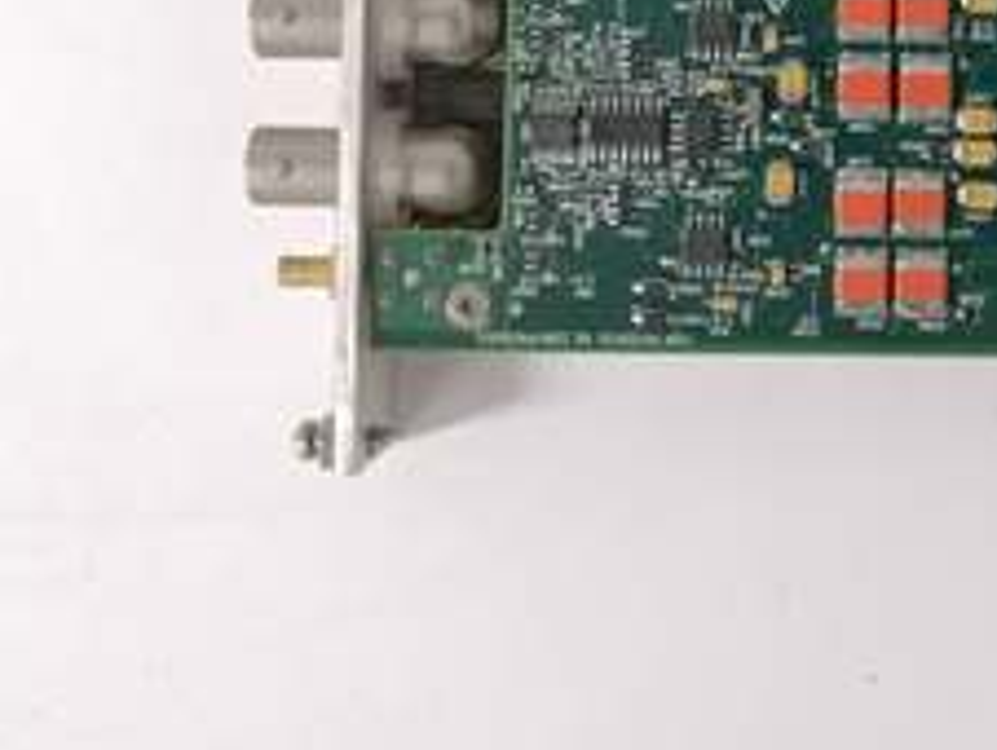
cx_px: 931
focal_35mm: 69
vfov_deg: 20.6
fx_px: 1989
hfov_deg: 27.0
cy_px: -13
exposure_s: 1/25
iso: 320
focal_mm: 3.81
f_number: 2.2
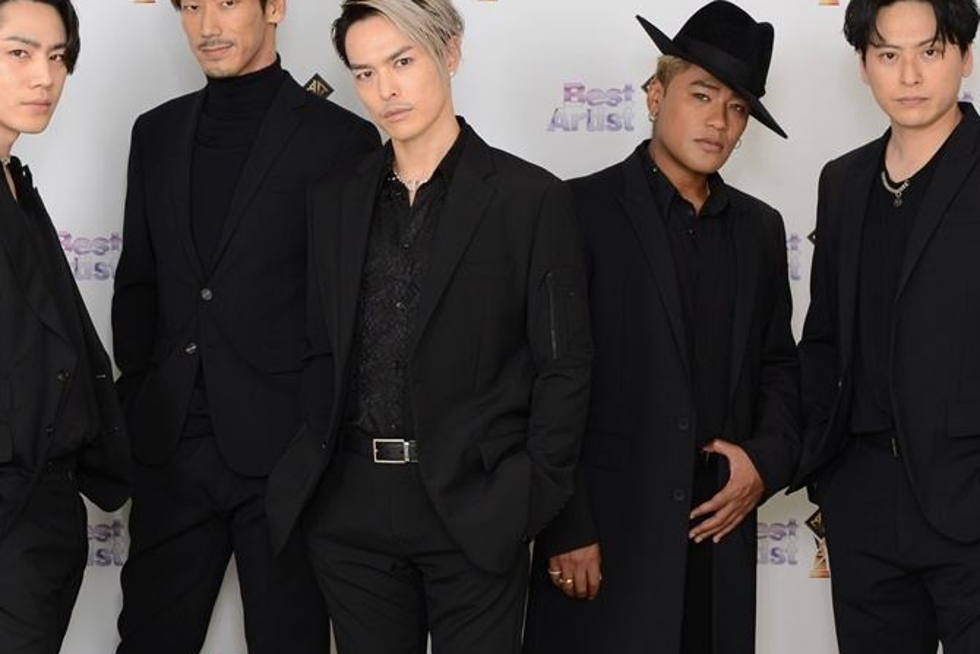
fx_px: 2341
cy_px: 299
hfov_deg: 23.4
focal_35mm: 86
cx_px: 234
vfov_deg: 15.9
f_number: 9
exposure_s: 1/125
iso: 500
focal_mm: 48
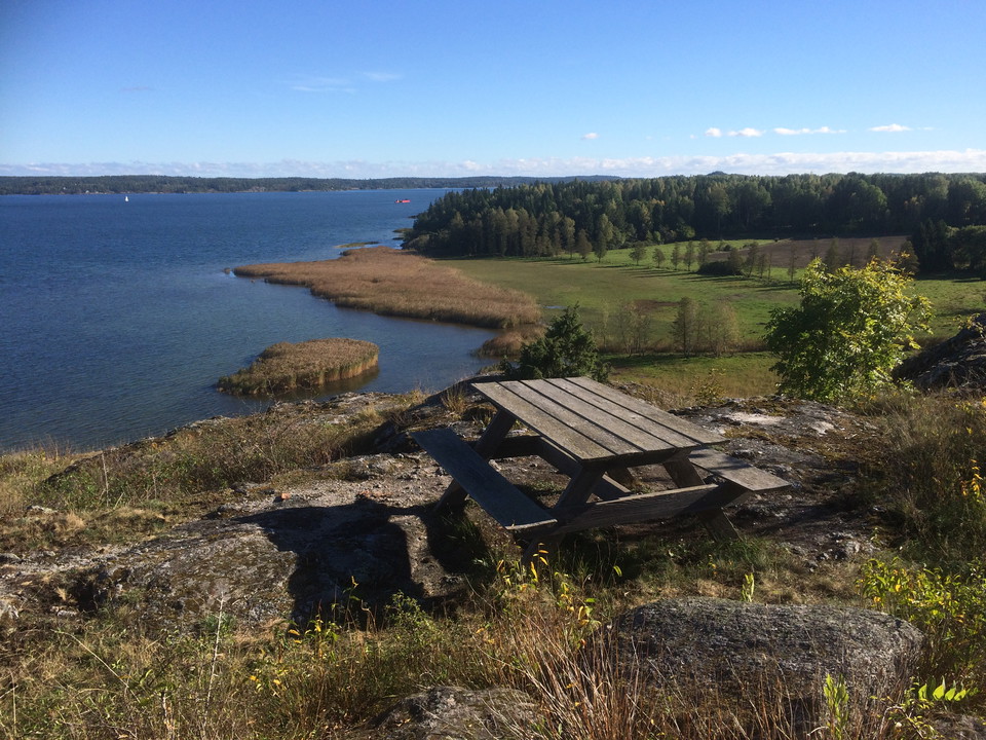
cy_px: 370
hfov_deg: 61.7
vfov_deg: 48.2
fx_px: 826
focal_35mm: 29
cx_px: 493
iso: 32
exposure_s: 1/1866
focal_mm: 4.15
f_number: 2.2
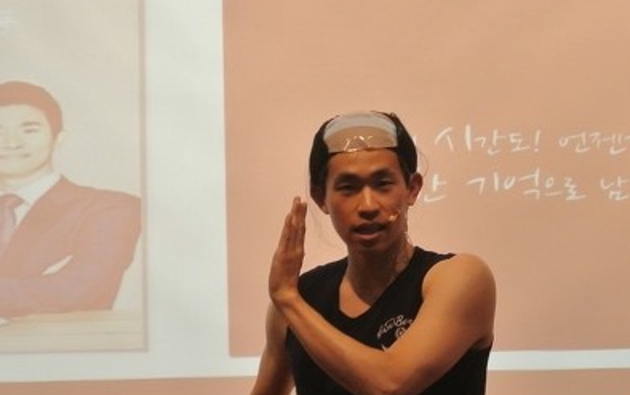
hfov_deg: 10.6
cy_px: 223
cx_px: 513
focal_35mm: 196
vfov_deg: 6.7
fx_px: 3368
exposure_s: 1/125
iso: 560
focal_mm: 27.5
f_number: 5.6
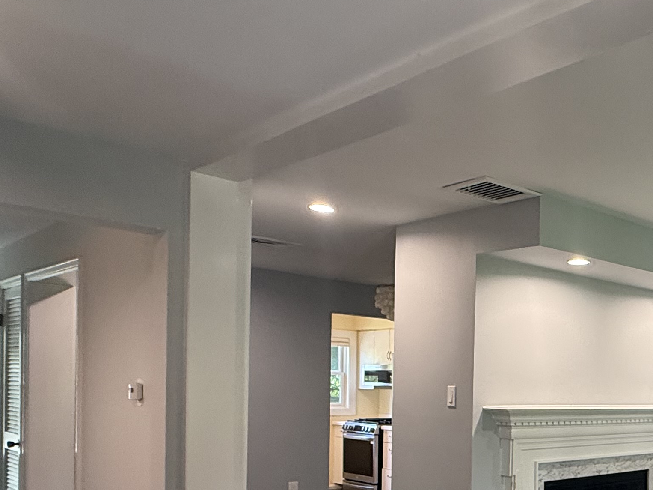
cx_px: 710
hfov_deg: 40.8
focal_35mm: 37
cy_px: 402
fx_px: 698
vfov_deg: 37.1
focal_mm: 2.22
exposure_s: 1/60
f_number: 2.2
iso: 200
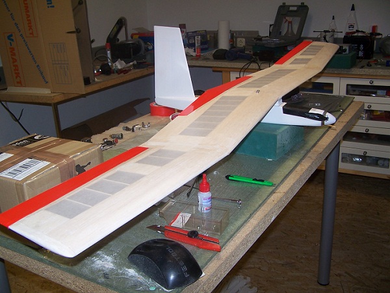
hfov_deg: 49.0
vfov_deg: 37.7
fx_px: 428
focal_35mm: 38
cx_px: 195
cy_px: 146
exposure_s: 1/60
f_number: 2.8
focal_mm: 6.3
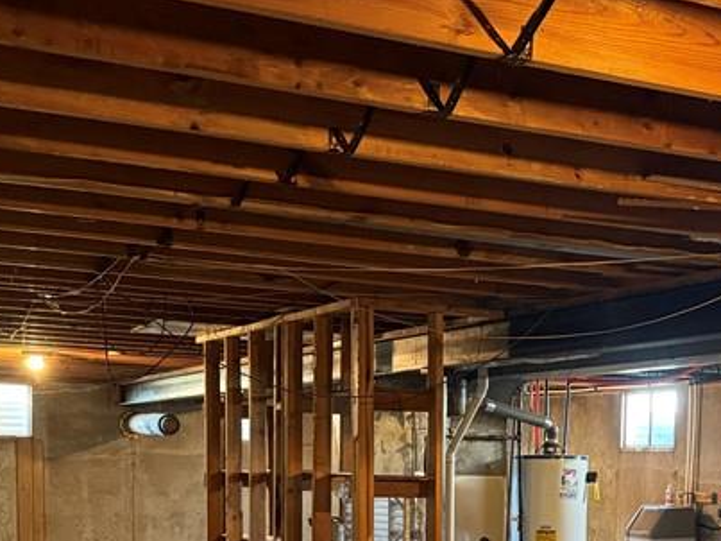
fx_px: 1270
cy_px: 541
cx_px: 460
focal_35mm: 61
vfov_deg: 23.0
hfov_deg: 31.5
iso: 800
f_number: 1.78
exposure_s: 1/40
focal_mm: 6.76
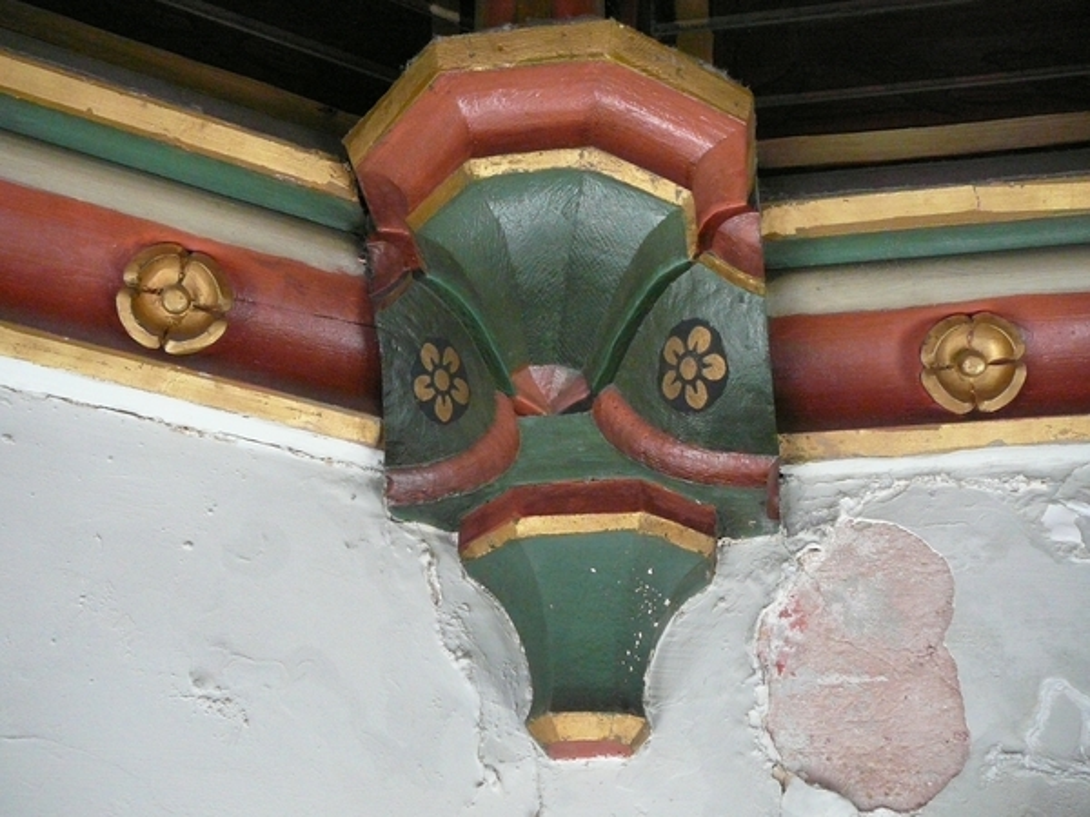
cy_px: 408
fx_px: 1102
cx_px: 545
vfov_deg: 40.7
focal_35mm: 35
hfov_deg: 52.6
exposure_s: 1/60
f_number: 2.8
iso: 400
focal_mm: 5.2
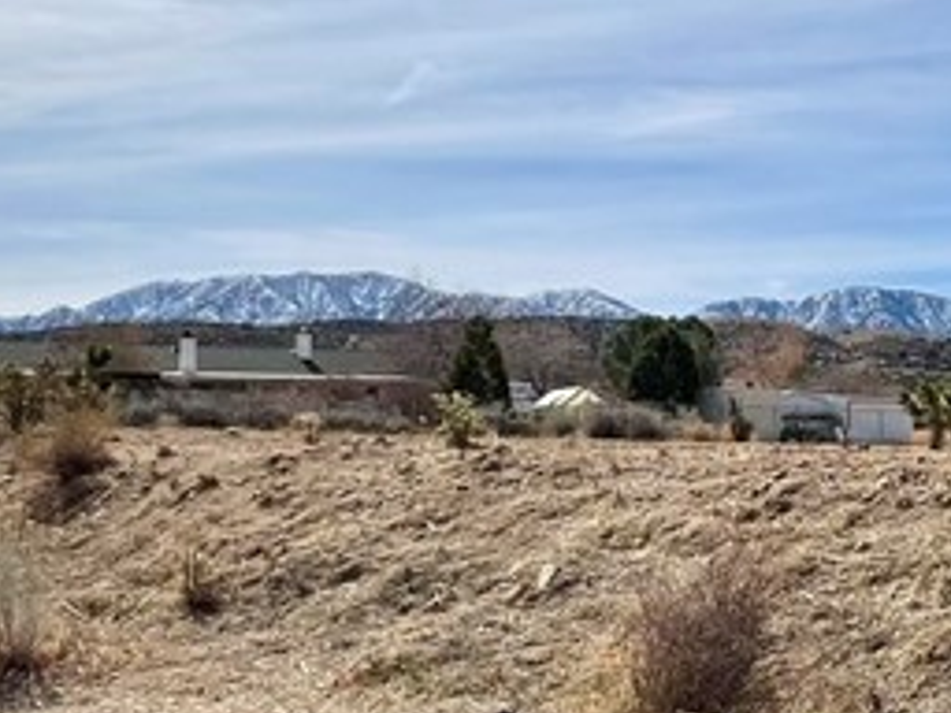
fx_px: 1429
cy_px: 353
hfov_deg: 35.8
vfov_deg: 28.0
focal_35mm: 52
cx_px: 736
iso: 40
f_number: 1.8
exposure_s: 1/4587
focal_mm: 1.57
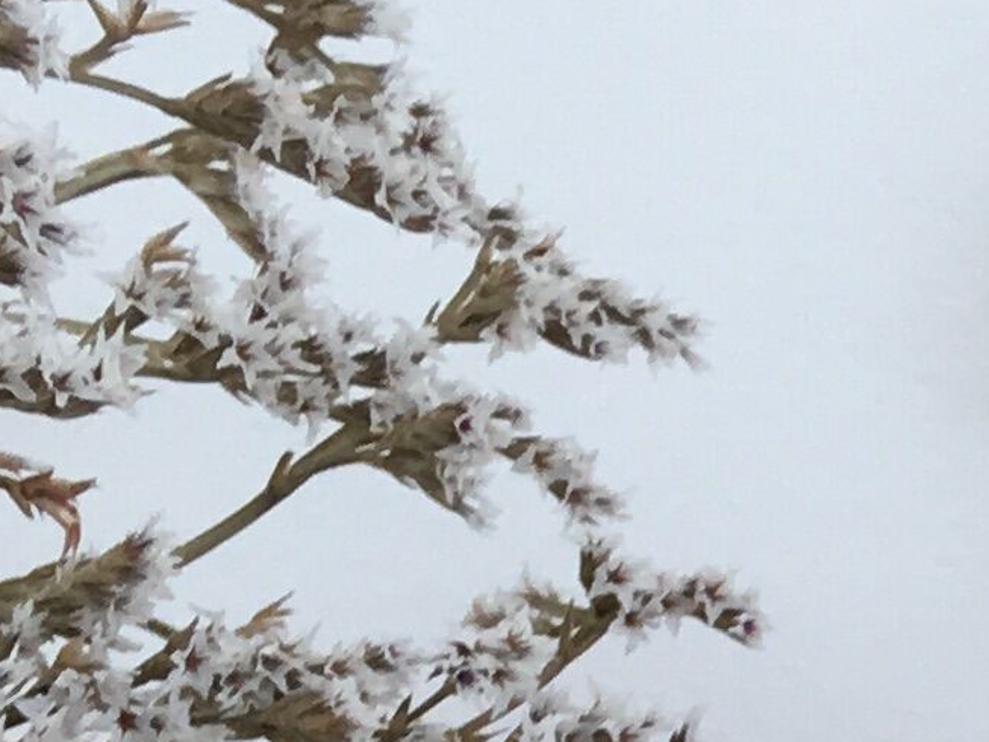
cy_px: 1420
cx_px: 1869
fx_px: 5115
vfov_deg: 8.0
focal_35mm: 179
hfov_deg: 10.3
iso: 32
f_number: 2.2
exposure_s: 1/100
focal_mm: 4.15
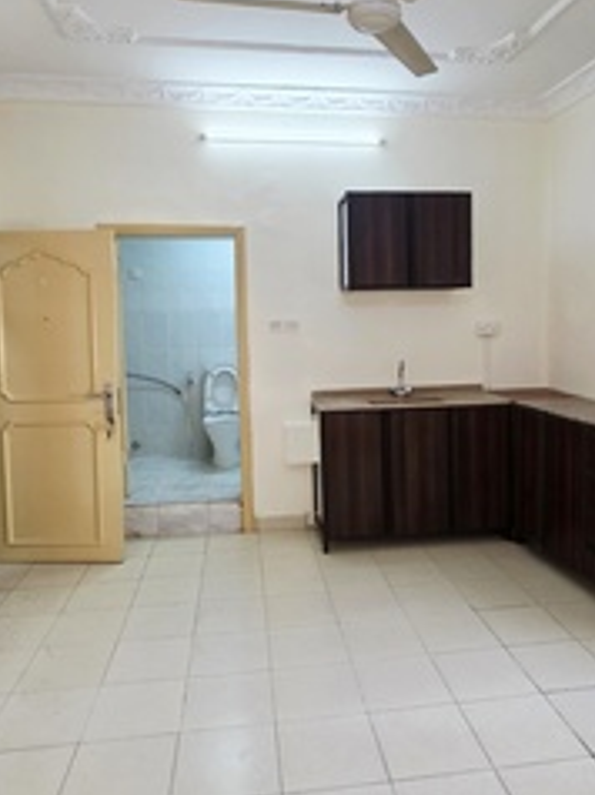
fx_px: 574
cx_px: 319
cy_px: 356
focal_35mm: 25
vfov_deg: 69.3
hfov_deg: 54.7
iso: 200
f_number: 1.9
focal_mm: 2.2
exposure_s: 1/101
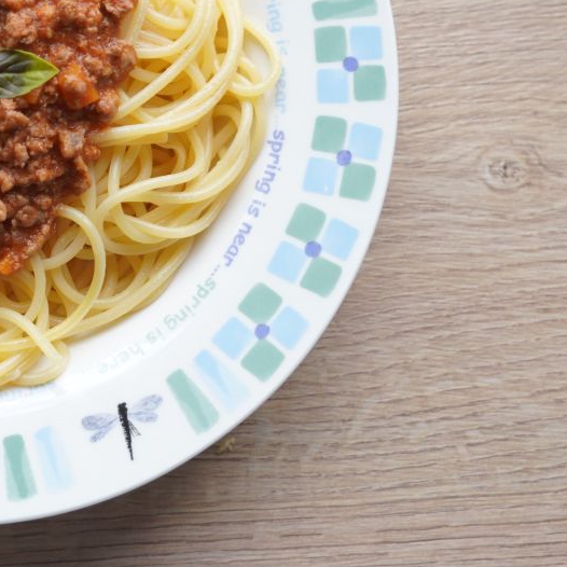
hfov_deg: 19.5
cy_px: 114
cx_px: -66
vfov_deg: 20.2
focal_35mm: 85
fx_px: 1574
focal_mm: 23.6
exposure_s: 1/100
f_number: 2.8
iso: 100
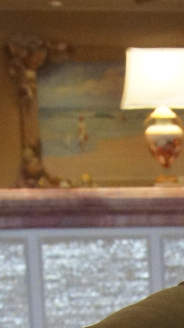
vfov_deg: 10.8
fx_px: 1535
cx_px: 420
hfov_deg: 6.6
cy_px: 712
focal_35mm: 177
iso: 1600
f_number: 5.6
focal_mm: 22
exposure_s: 1/25
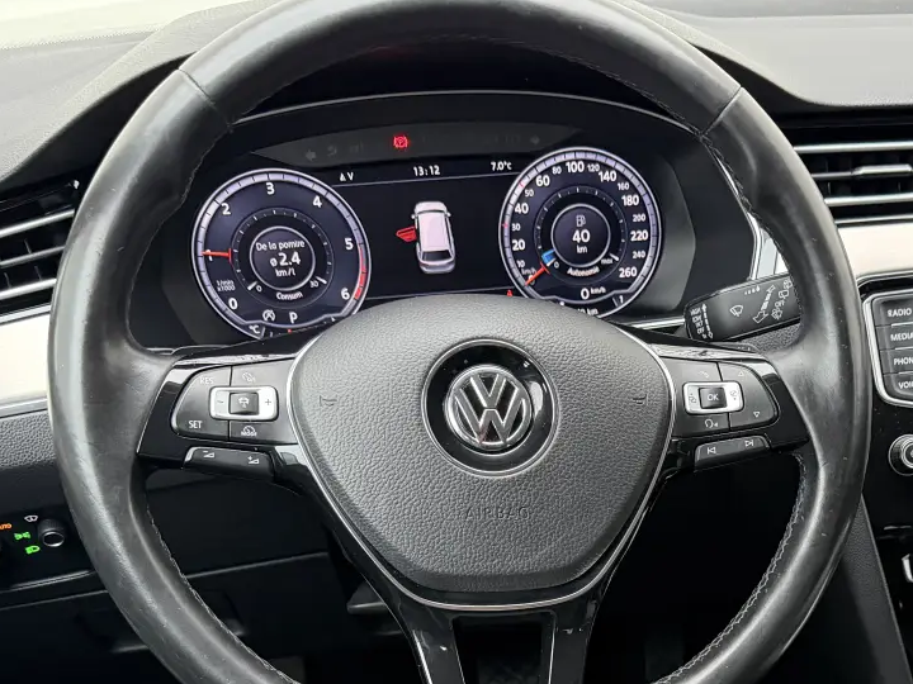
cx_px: 687
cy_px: 669
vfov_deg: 28.6
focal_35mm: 48
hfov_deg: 38.6
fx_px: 1266
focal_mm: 6.76
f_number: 1.78
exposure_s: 1/56
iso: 500
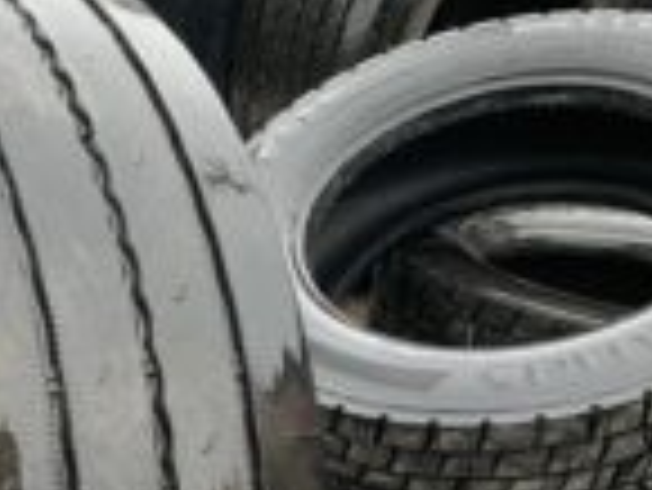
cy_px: 528
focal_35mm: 77
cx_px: 58
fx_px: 1452
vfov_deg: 18.5
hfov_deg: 24.5
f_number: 1.8
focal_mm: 4.25
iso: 160
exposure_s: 1/60
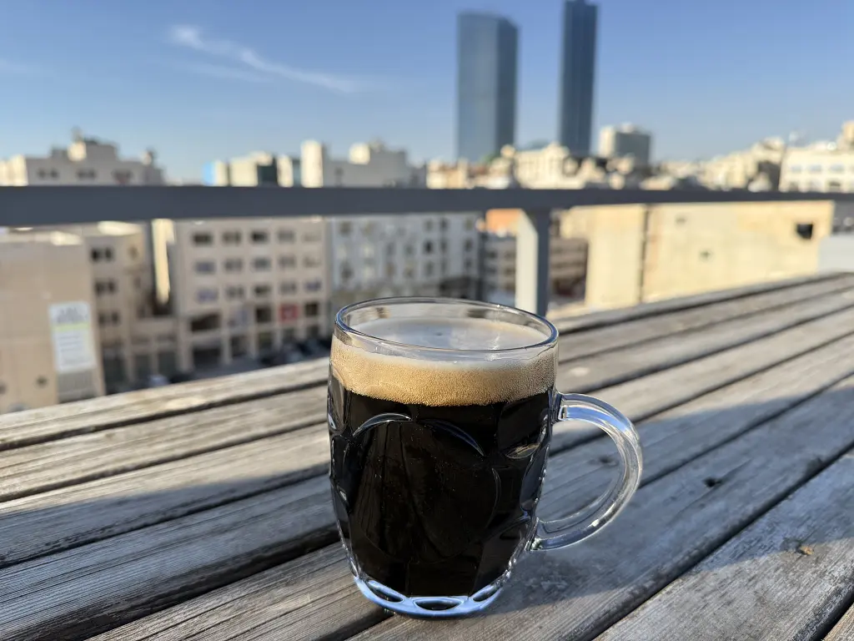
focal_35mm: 24
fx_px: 592
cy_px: 320
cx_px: 427
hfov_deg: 71.6
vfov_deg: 56.8
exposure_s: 1/1192
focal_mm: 6.76
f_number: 1.78
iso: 100
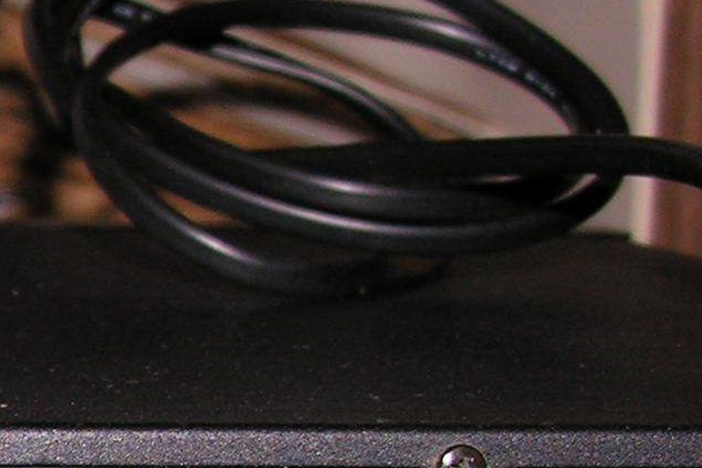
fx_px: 3665
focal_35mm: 188
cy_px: 690
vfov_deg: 7.2
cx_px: -730
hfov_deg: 10.1
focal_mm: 8.9
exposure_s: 1/60.1
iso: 50
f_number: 2.8
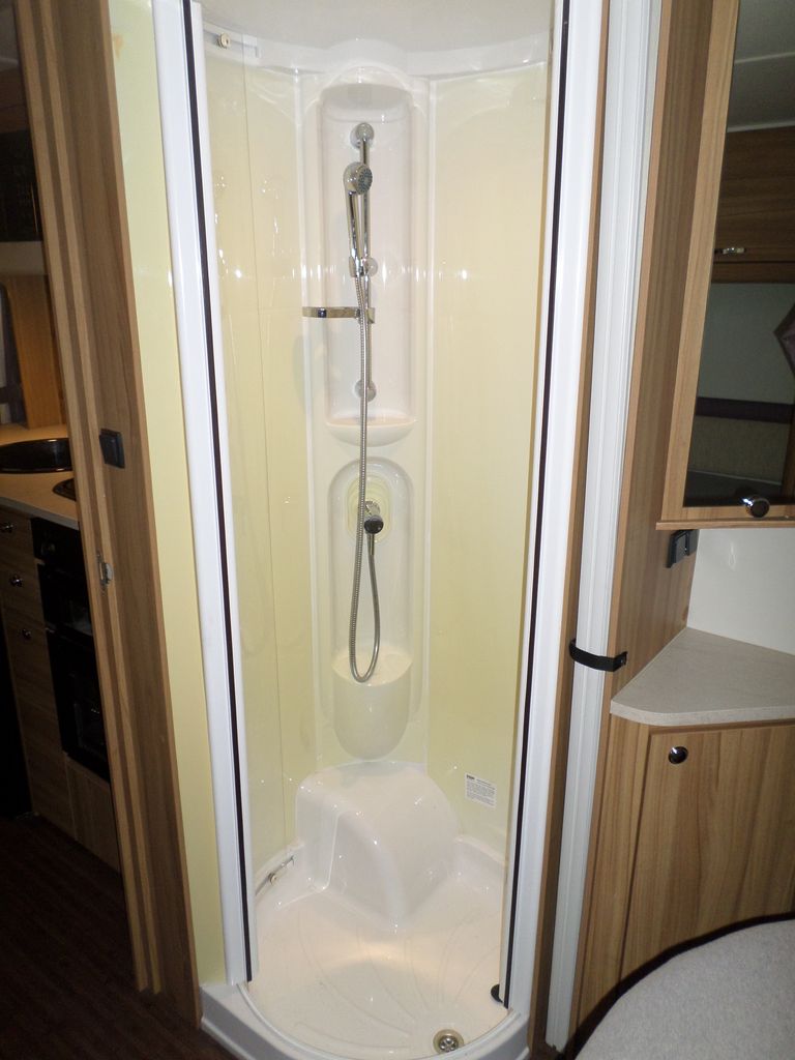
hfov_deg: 54.9
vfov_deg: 69.4
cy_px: 530
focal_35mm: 25
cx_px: 398
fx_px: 766
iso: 100
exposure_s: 1/30
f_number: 2.5
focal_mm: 4.5
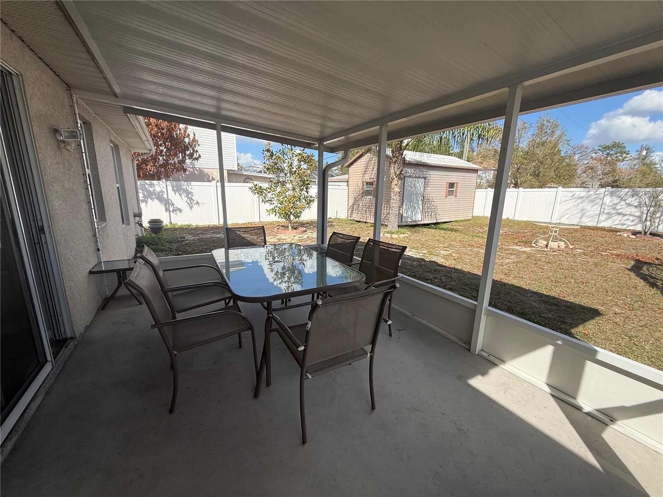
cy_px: 248
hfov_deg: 102.1
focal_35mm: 14
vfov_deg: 85.7
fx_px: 268
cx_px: 332
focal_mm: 2.22
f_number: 2.2
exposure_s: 1/928
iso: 50
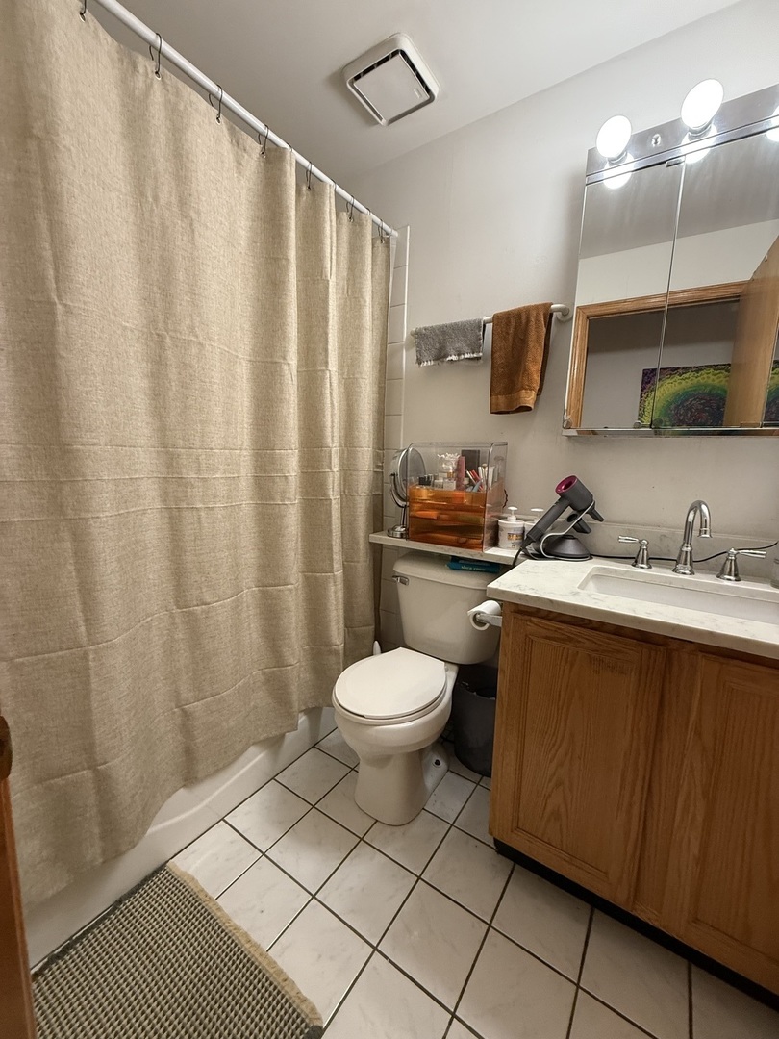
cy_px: 520
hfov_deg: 85.7
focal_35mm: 14
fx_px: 420
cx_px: 390
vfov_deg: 102.1
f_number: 2.2
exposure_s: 1/60
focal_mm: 2.22
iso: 320
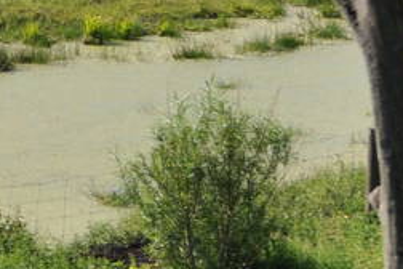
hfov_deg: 3.9
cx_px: -397
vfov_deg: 2.6
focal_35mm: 523
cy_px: -404
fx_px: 5856
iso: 200
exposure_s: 1/1000
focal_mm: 55
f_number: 4
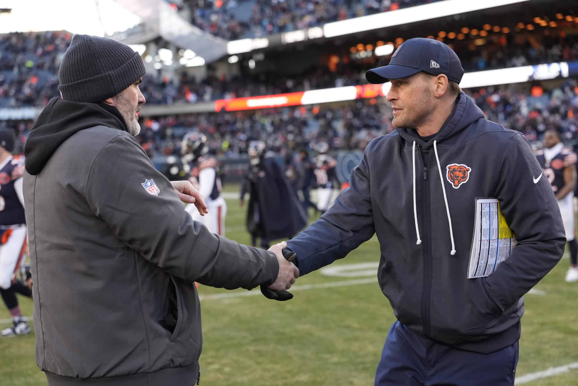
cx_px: 289
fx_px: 803
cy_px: 193
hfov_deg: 39.6
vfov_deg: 27.0
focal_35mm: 50
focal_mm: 50
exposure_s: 1/2500
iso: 1600
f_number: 2.8
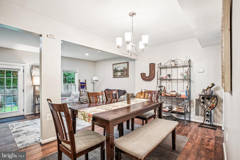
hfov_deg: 95.0
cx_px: 120
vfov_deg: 72.0
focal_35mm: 16
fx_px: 110
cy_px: 80
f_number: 8
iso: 500
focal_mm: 11
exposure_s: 1/13
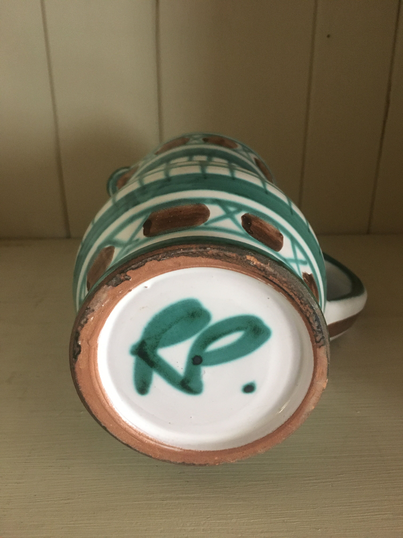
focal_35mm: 29
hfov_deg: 48.2
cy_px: 269
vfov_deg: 61.7
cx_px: 202
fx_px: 450
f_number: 2.2
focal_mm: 4.15
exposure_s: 1/17
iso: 200
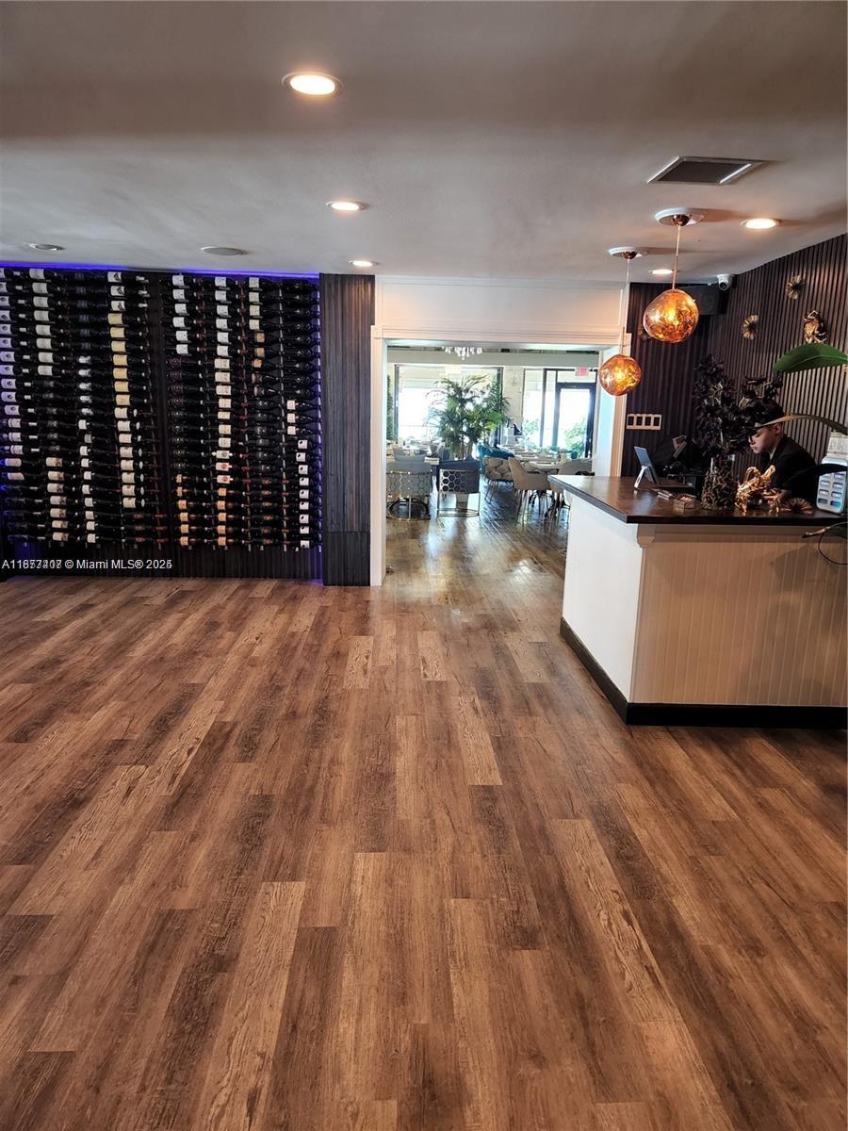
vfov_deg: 73.9
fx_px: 751
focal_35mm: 23
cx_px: 424
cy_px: 566
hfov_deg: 58.9
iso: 640
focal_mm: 5.4
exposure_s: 1/120
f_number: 1.8
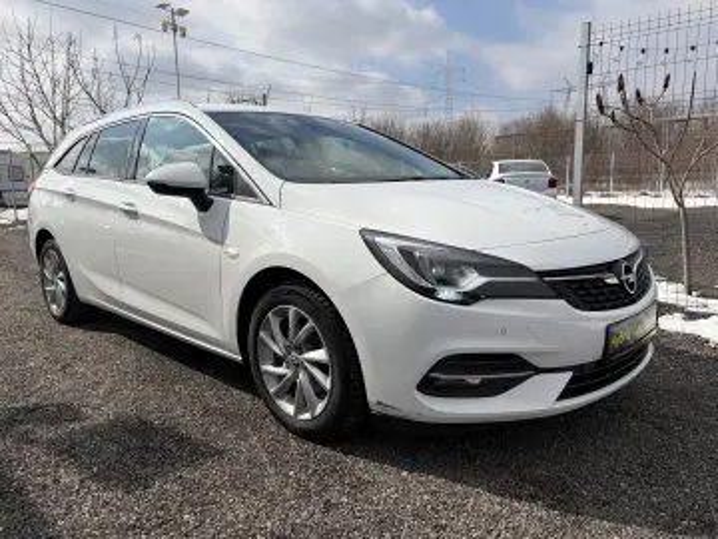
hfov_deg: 67.3
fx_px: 539
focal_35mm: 26
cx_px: 359
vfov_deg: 53.1
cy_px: 270
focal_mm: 5.96
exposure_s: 1/6329
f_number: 1.6
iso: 50
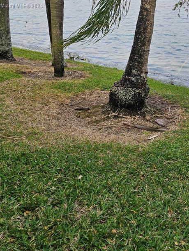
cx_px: 152
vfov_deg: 38.0
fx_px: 327
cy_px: 6
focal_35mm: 45
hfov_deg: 31.3
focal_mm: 6.3
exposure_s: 1/120
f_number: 1.7
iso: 10
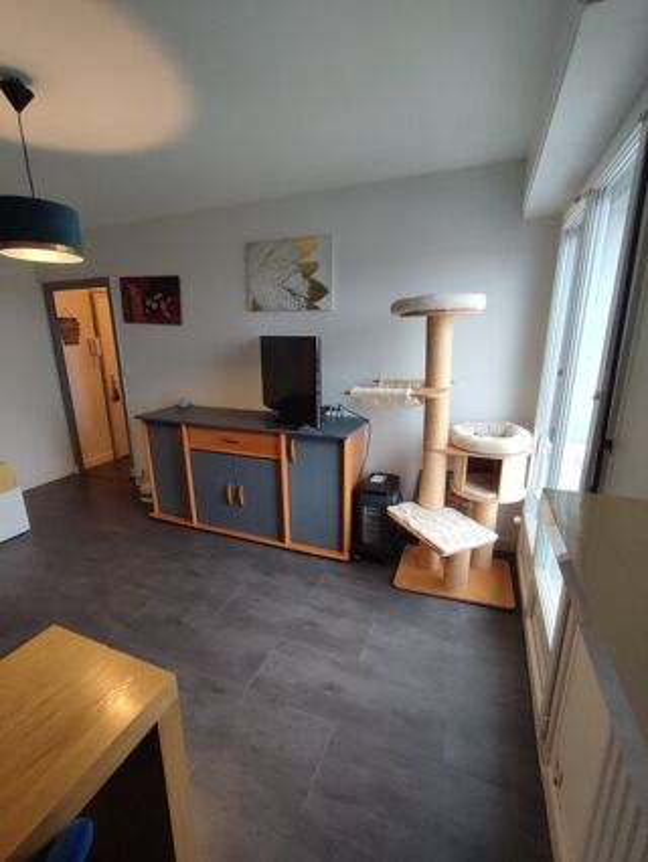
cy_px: 431
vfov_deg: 94.5
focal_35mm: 16
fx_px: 399
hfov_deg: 78.2
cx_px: 324
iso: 320
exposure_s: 1/50
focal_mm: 1.65
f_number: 2.2
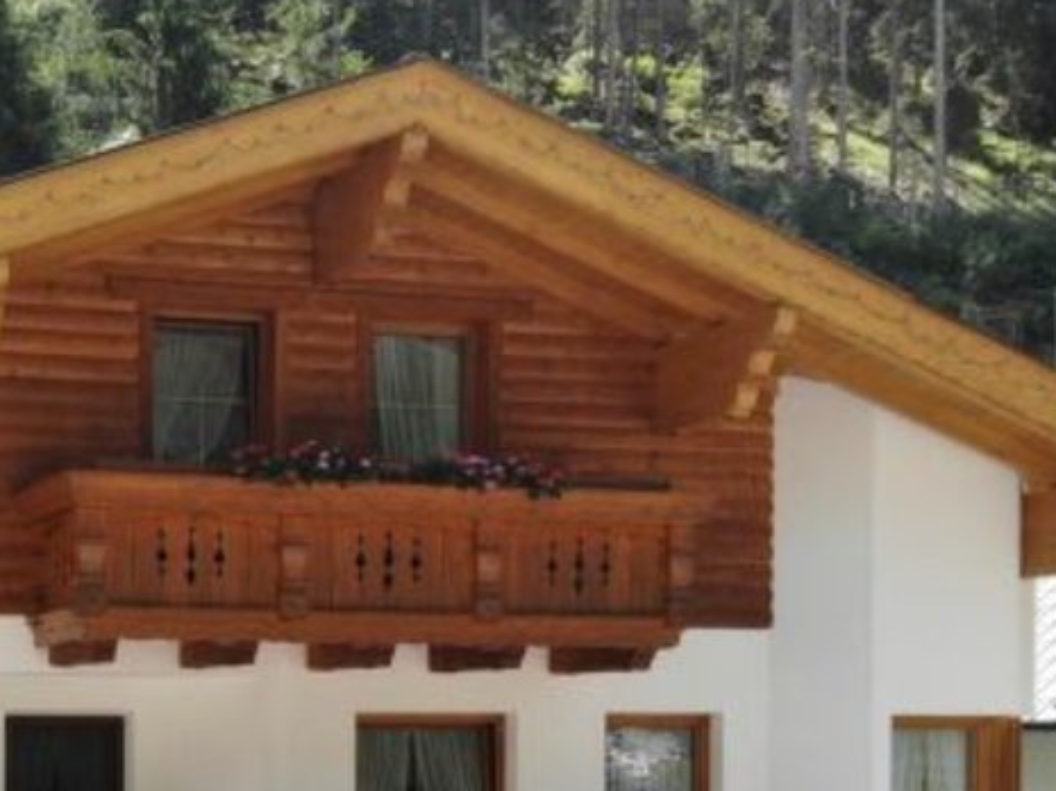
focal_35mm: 62
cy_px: 741
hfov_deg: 29.8
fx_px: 1890
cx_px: 86
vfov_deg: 22.9
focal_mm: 4.5
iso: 111
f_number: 2.8
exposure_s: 1/320
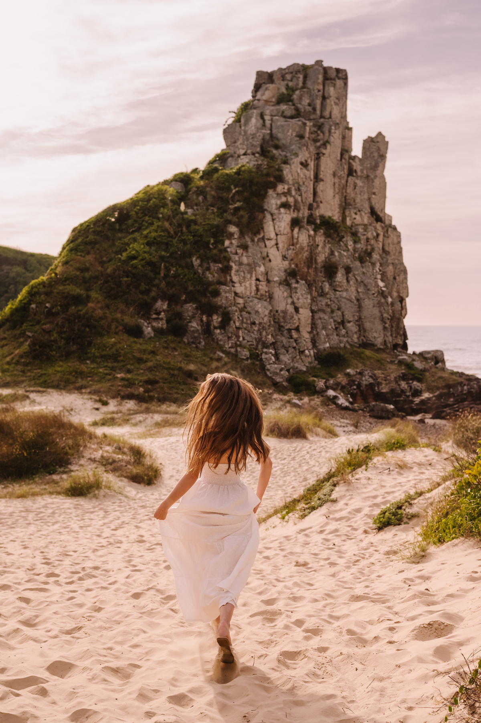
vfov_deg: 39.6
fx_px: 1004
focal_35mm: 50
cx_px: 240
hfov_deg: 27.0
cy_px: 362
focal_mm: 50
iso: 500
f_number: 5
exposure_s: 1/2500
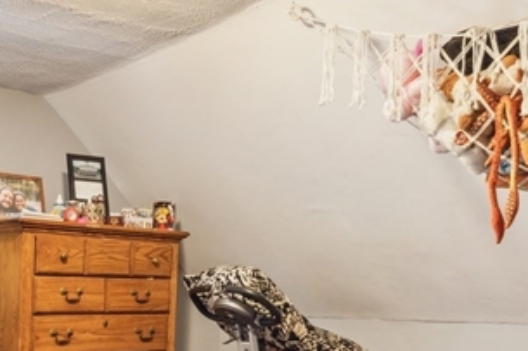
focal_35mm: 47
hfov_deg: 40.3
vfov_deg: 27.6
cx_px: 109
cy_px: 316
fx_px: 689
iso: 100
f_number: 8
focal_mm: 14
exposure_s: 1.3
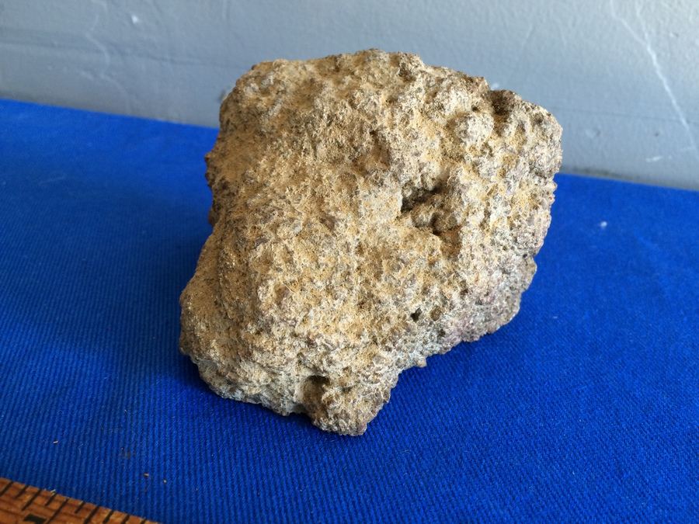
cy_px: 262
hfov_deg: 61.7
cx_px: 350
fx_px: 586
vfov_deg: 48.2
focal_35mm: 29
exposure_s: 1/30
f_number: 2.2
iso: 80
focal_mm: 4.15
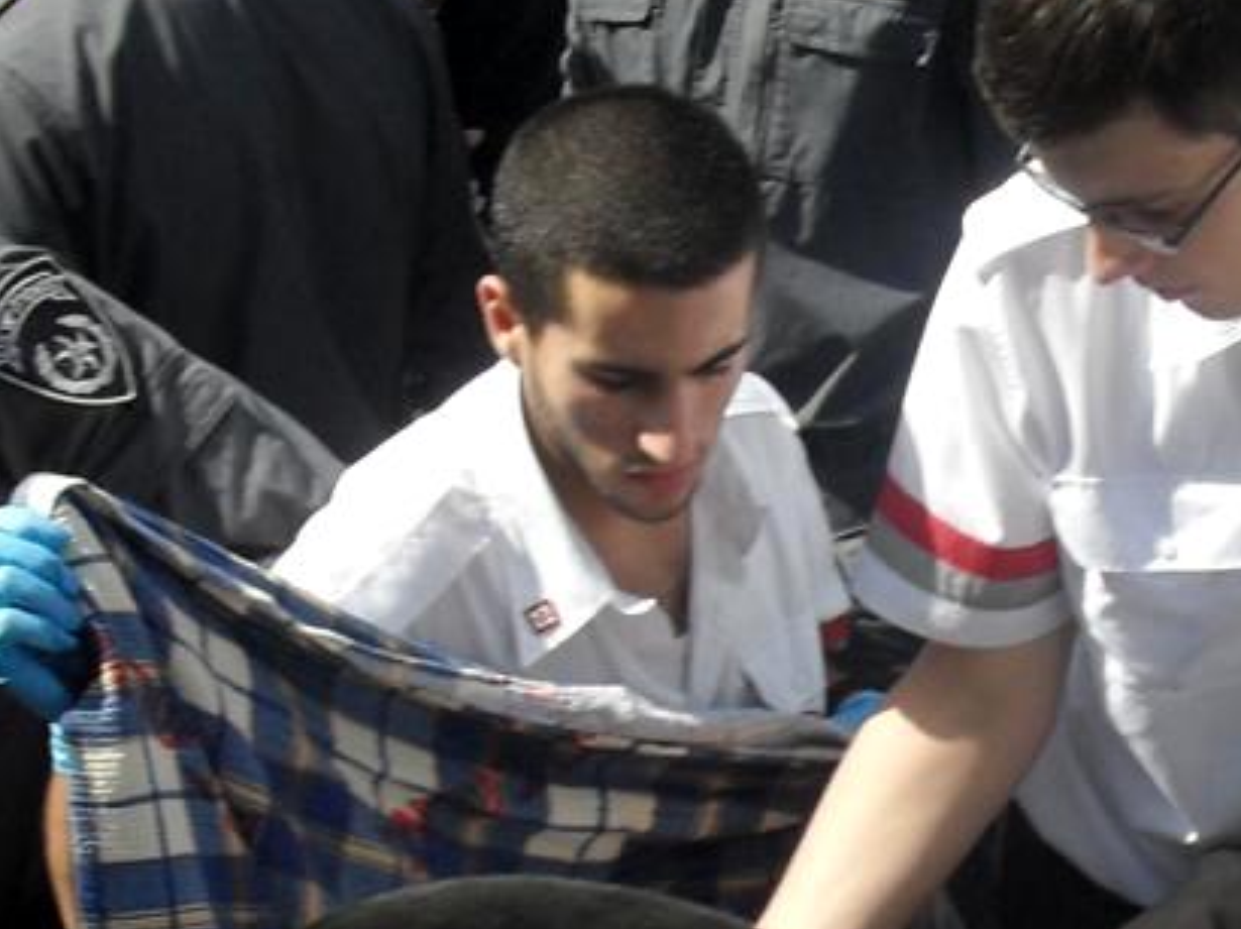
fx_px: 3404
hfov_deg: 20.1
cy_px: 784
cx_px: 1202
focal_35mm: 95
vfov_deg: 15.4
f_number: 8.3
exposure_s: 1/125
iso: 80
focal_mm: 6.3
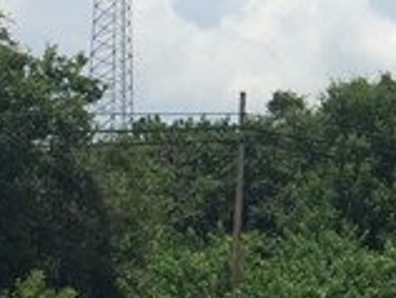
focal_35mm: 194
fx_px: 2223
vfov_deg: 7.7
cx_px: 667
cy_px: 188
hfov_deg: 9.8
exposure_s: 1/4115
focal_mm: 4.12
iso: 40
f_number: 2.2
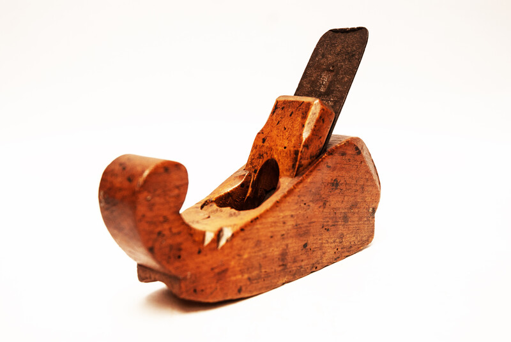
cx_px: 256
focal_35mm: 69
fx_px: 981
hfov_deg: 29.2
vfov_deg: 19.8
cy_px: 171
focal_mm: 46
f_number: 4.5
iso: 100
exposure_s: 1/15
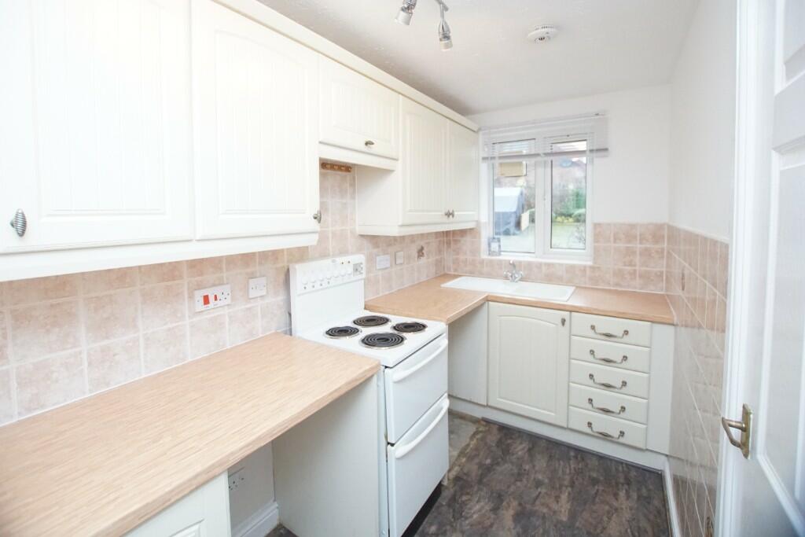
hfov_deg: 100.4
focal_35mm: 15
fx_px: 335
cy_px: 268
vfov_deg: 77.3
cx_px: 402
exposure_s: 1/160
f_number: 3.5
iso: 2500
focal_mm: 10
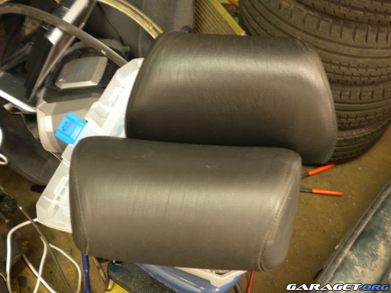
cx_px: 196
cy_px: 146
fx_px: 395
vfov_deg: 40.7
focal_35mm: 35
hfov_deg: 52.6
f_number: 3.1
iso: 80
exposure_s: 1/7.2
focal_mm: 6.3
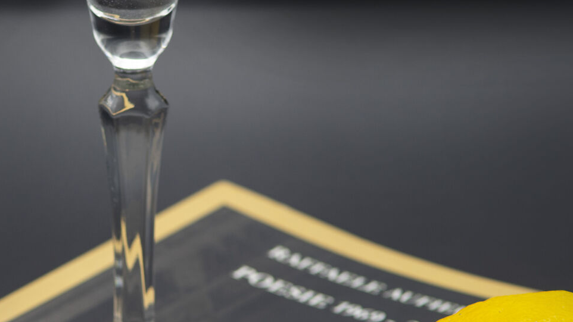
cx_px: 145
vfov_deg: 3.1
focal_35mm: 392
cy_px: 170
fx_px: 5956
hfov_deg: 5.5
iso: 100
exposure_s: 1/25
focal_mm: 150
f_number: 6.3
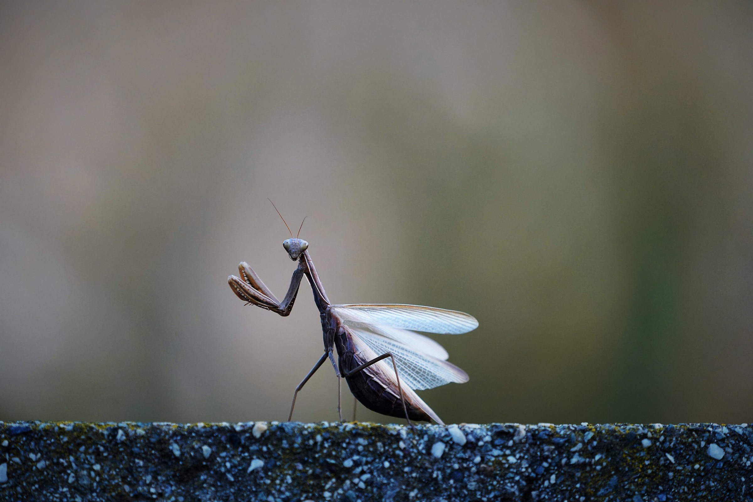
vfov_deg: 3.4
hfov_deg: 5.2
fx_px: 8366
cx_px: 376
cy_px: 251
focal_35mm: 400
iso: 2500
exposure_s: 1/500
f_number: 5.6
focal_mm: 400
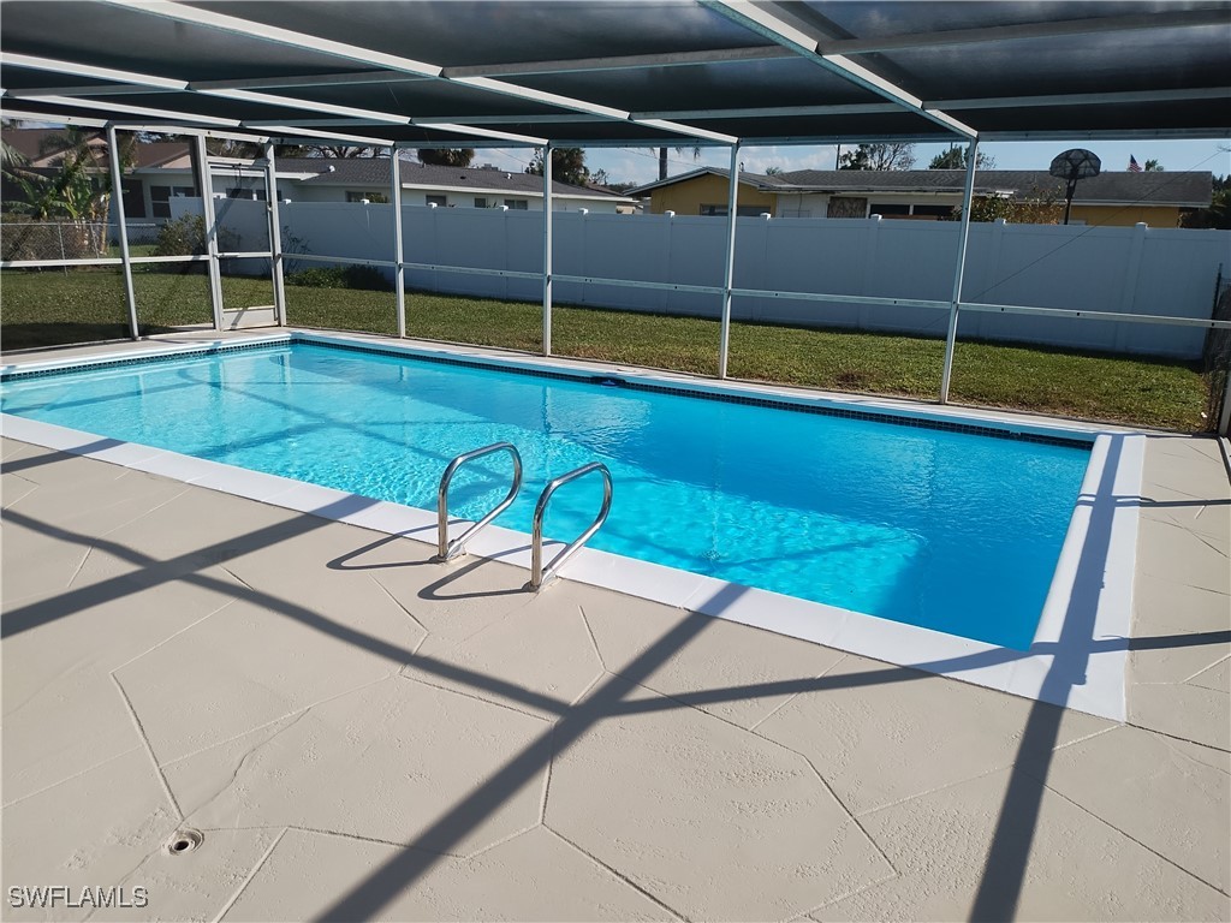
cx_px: 616
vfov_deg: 54.9
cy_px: 462
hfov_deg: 69.4
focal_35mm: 25
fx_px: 889
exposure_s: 1/4119
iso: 101
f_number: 1.7
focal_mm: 4.71
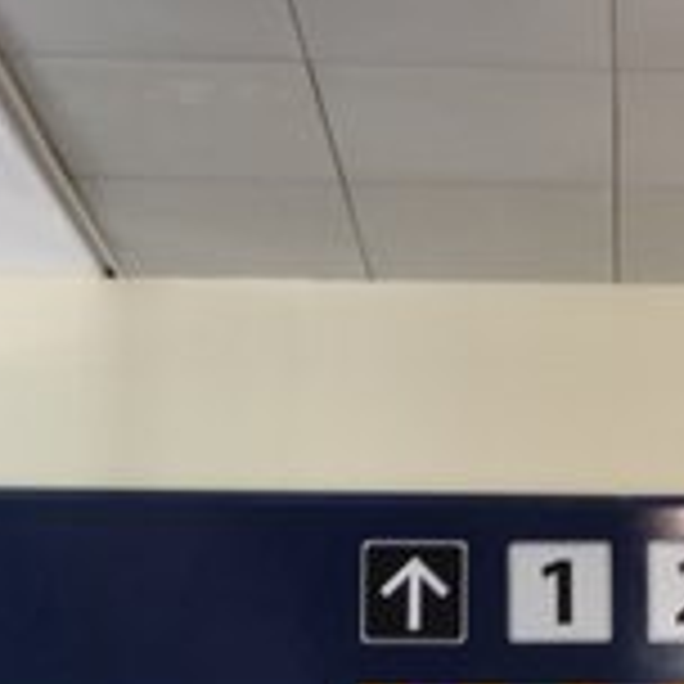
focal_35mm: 113
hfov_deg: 15.1
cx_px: 716
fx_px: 2526
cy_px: 812
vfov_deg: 14.9
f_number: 2.4
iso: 50
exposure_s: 1/20
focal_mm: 4.13
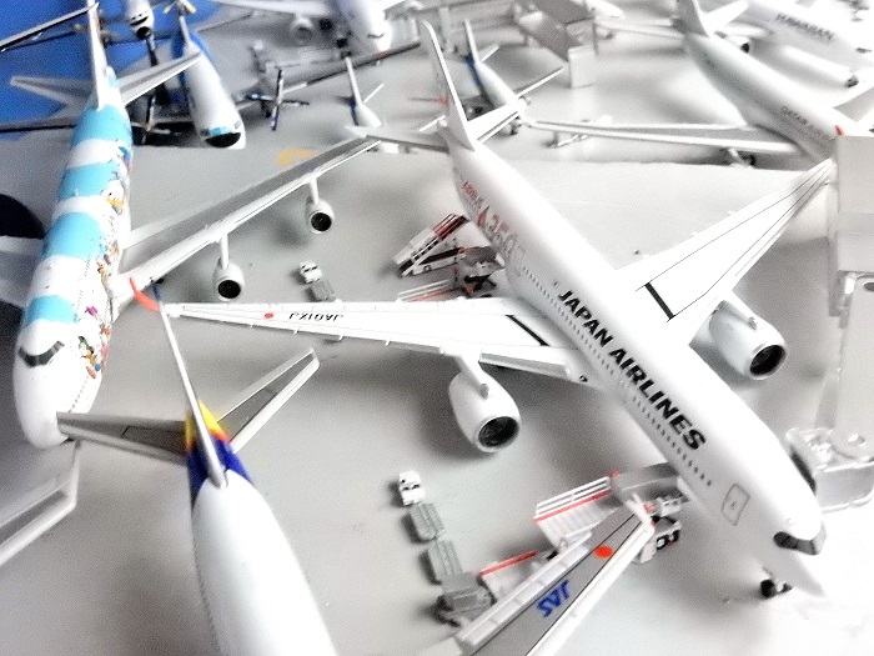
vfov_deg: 33.6
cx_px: 437
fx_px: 1086
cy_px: 328
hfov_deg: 43.9
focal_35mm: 43
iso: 3200
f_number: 4.2
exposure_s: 1/6
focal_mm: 7.6
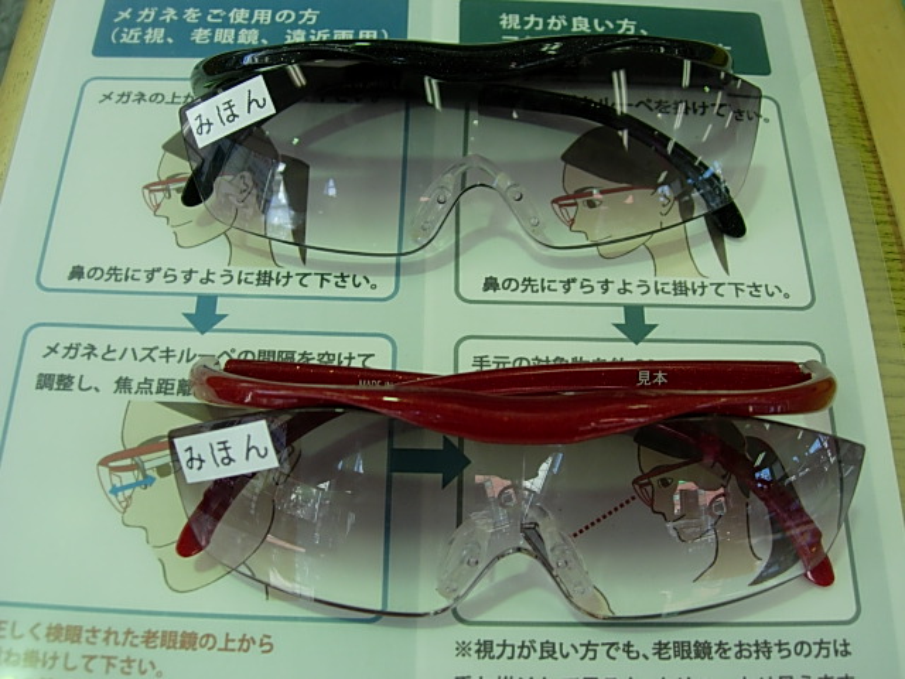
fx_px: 1072
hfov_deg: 45.8
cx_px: 452
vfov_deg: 35.1
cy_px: 340
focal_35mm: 41
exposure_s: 1/78.3
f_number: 2.9
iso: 64
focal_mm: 8.5
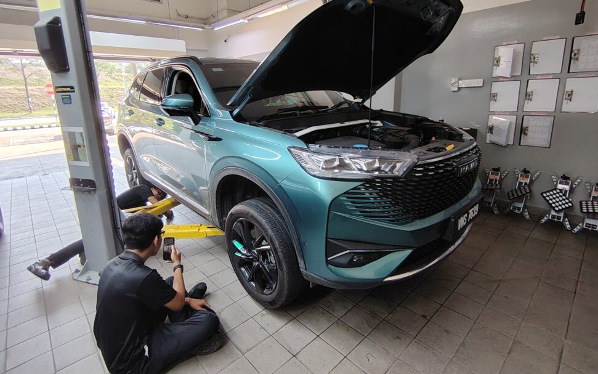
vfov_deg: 62.0
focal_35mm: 19
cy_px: 163
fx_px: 310
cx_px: 290
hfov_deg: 88.0
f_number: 2.2
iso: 200
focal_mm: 1.42
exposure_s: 1/33.3
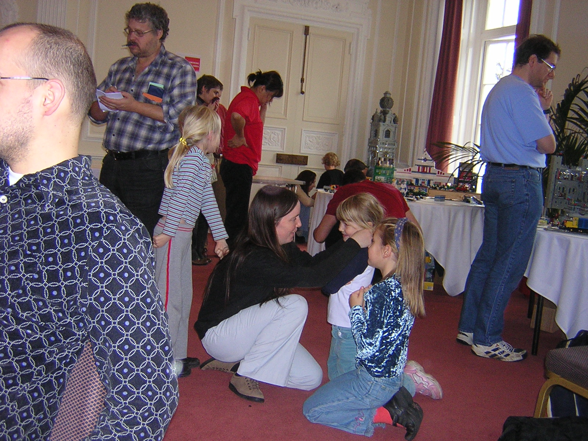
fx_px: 612
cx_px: 294
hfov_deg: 51.4
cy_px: 220
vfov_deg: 39.7
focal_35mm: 36
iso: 308
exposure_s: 1/60.1
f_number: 2.6
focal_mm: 4.7
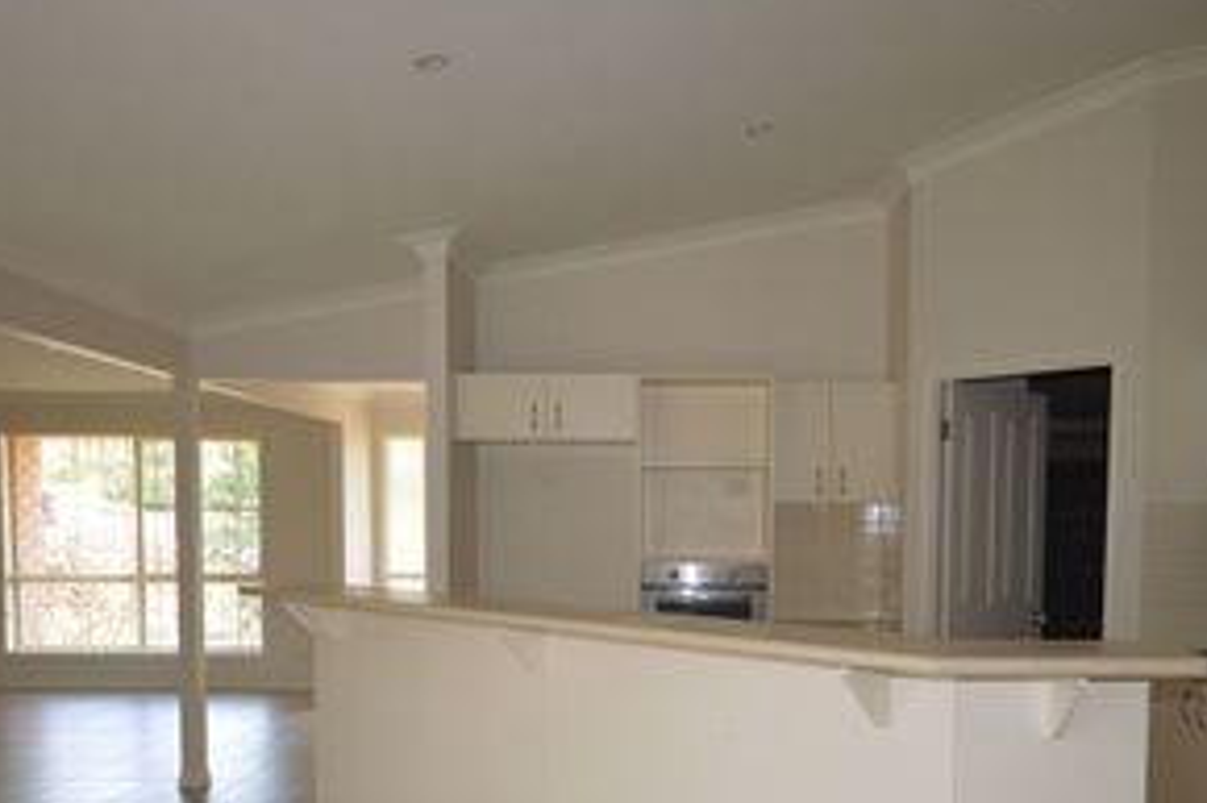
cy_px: 597
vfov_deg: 37.9
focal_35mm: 34
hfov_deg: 55.6
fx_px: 1139
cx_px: 687
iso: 400
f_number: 4.8
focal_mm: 14
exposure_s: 1/100
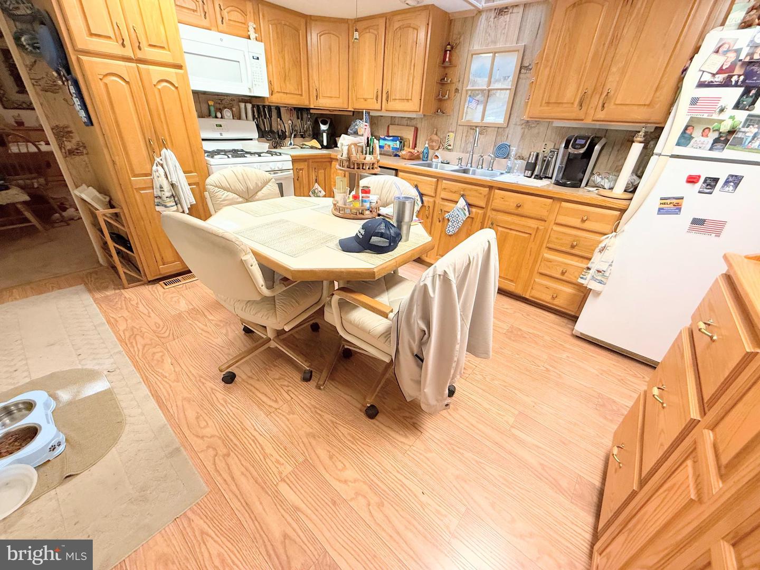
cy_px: 285
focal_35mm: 14
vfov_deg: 85.7
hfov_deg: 102.1
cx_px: 380
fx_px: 307
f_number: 2.2
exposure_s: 1/60
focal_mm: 2.22
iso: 250
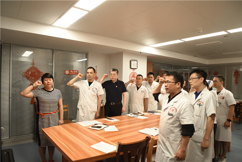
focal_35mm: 24
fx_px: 161
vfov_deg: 53.2
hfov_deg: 73.7
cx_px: 121
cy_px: 81
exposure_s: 1/100
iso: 1600
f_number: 5
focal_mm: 24
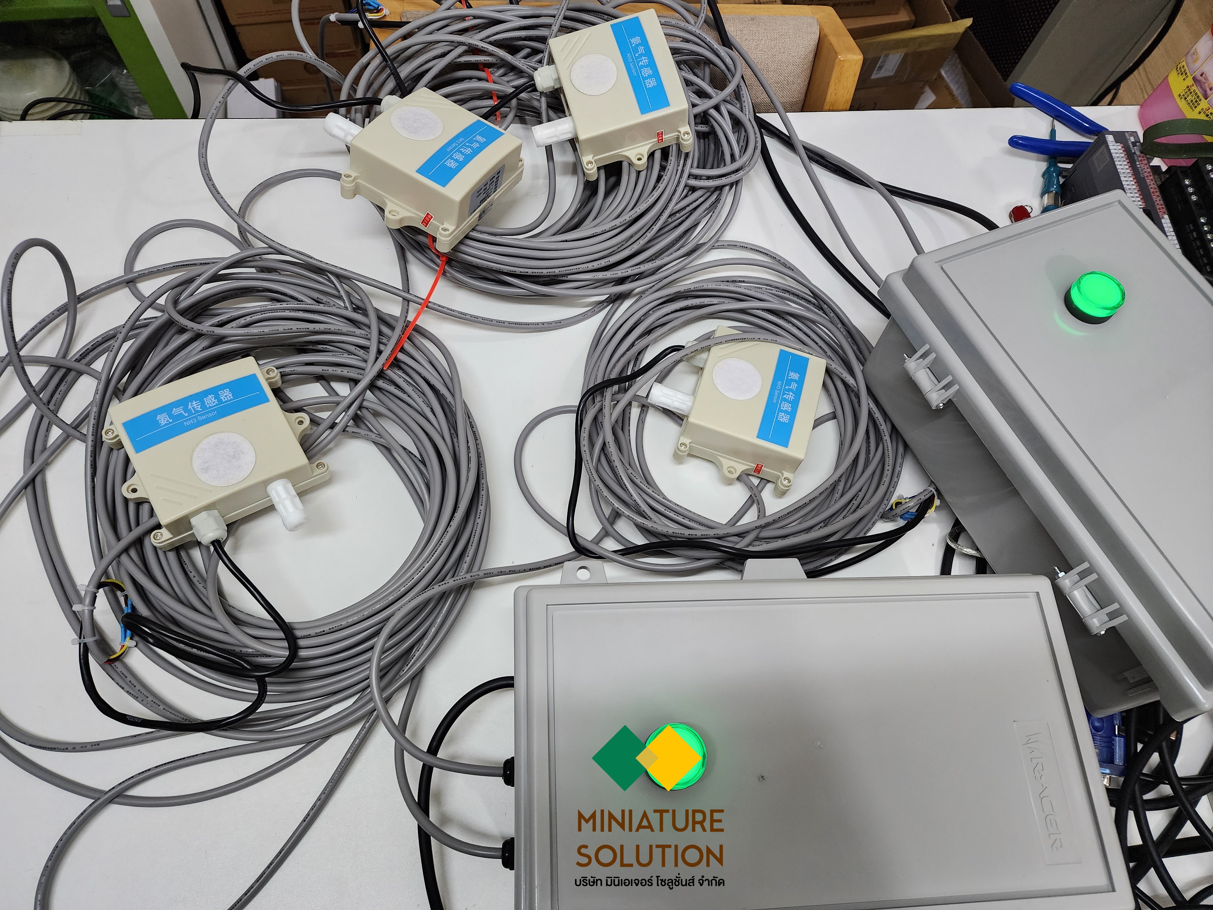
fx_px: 806
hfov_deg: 73.9
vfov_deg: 58.9
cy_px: 455
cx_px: 606
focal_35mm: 23
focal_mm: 6.4
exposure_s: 1/100
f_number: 1.8
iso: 400
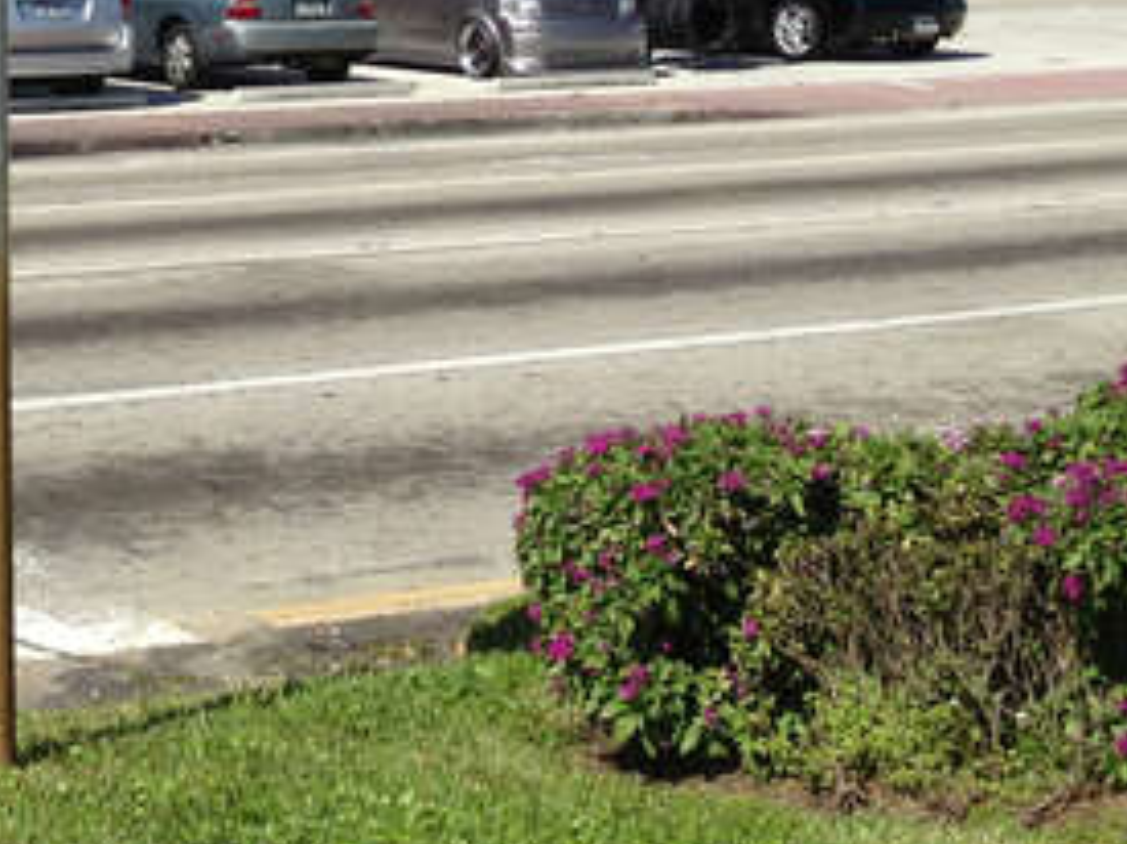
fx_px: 3319
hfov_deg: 18.6
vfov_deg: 13.8
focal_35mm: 102
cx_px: -82
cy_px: -324
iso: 50
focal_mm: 4.28
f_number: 2.4
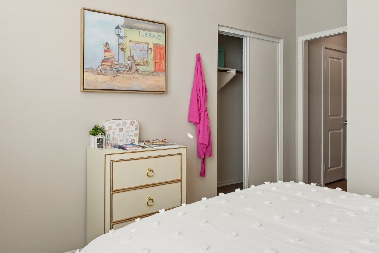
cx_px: 128
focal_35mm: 24
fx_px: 253
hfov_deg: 71.7
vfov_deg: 52.7
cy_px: 100
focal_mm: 11.1
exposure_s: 1/30
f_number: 8
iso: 400
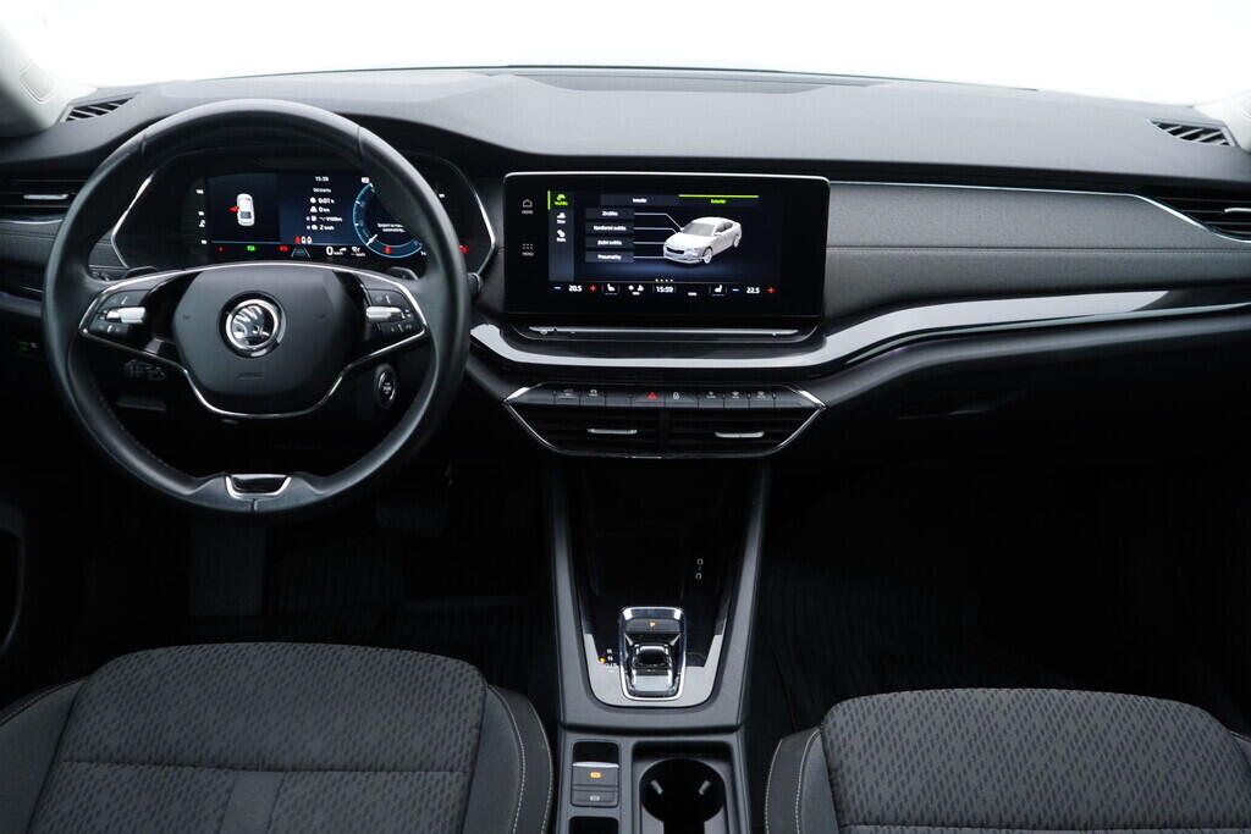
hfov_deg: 53.1
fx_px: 1251
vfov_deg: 36.9
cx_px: 626
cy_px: 417
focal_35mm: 36
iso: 200
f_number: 2.8
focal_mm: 24
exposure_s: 1/40
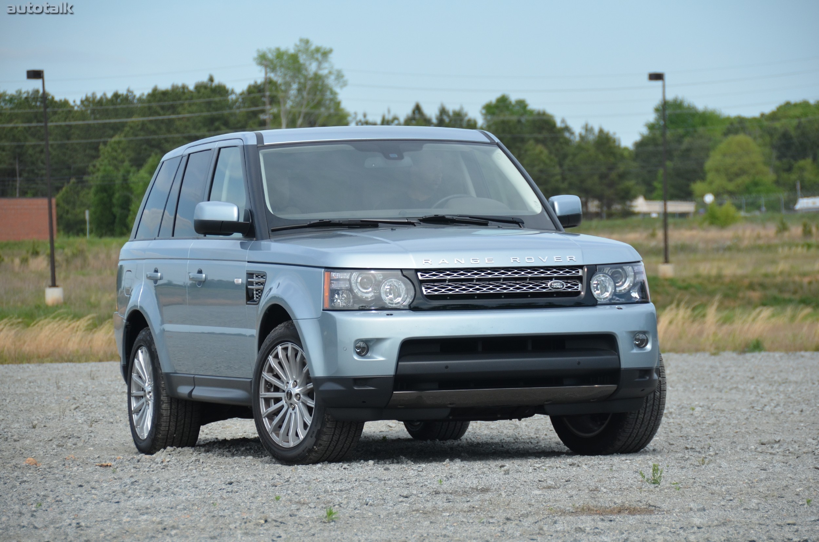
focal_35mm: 168
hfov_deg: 12.3
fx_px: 3814
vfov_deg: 8.1
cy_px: 271
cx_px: 410
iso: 400
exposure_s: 1/1250
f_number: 5.3
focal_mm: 112
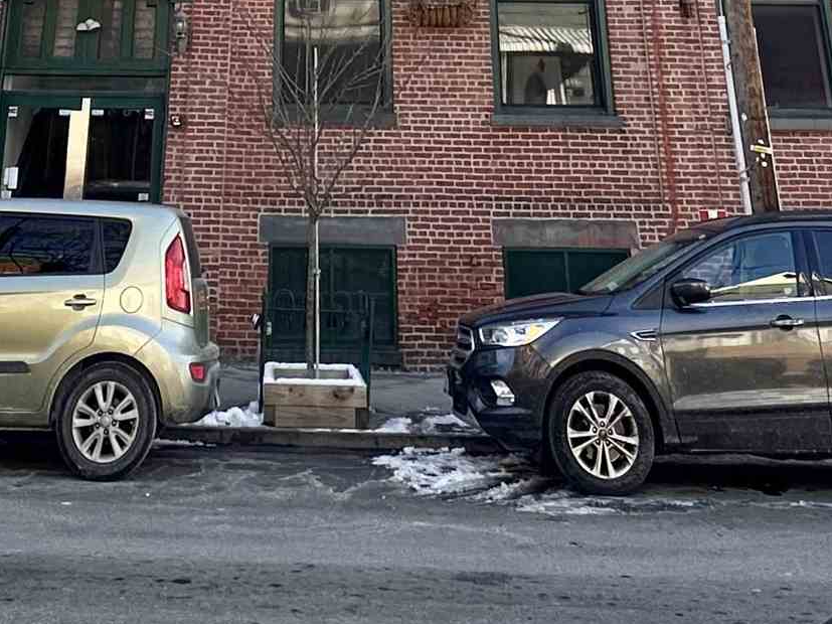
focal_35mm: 52
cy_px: -475
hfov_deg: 36.5
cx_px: 289
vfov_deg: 20.5
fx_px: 1250
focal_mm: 2.22
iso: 40
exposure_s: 1/320
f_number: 2.2
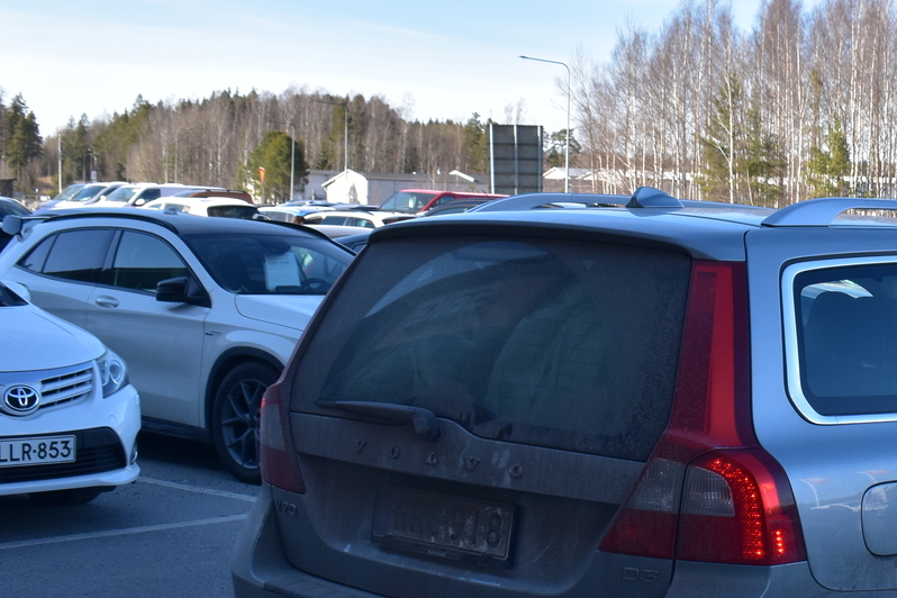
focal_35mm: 67
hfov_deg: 28.8
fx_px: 1669
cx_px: 822
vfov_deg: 20.2
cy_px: 446
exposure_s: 1/350
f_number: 11
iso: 400
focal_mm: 22
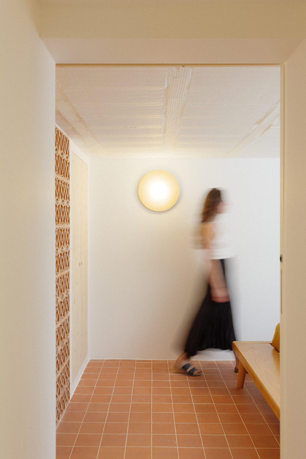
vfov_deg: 55.8
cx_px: 153
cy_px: 230
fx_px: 433
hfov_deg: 38.9
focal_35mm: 34
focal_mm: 32
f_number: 6.3
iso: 200
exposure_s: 1/5
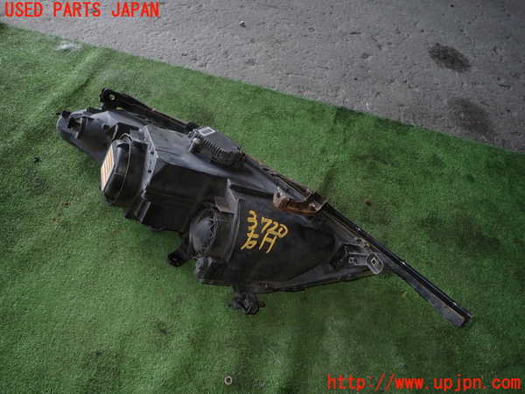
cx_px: 262
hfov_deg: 69.4
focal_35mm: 25
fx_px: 379
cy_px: 197
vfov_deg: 54.9
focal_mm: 4.5
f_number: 5.6
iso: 100
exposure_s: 1/30
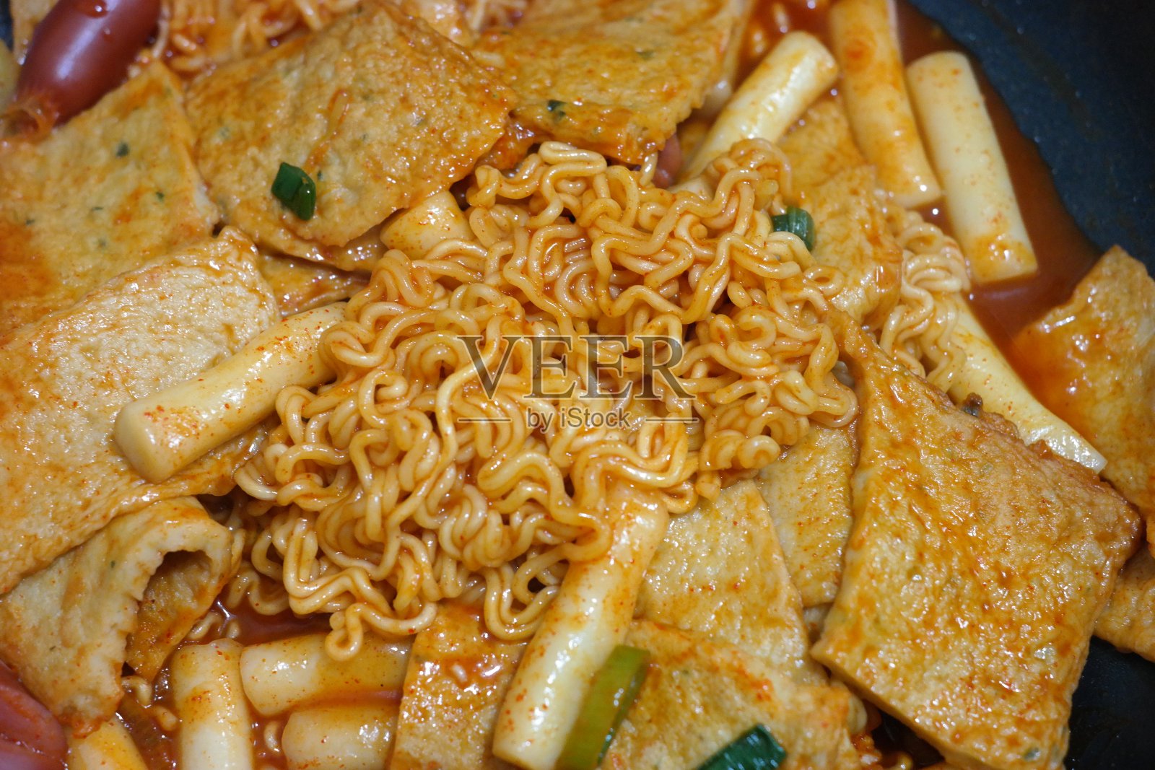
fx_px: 1476
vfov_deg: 29.2
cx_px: 578
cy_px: 385
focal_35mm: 46
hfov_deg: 42.7
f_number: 3.5
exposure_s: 1/50
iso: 1600
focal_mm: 30
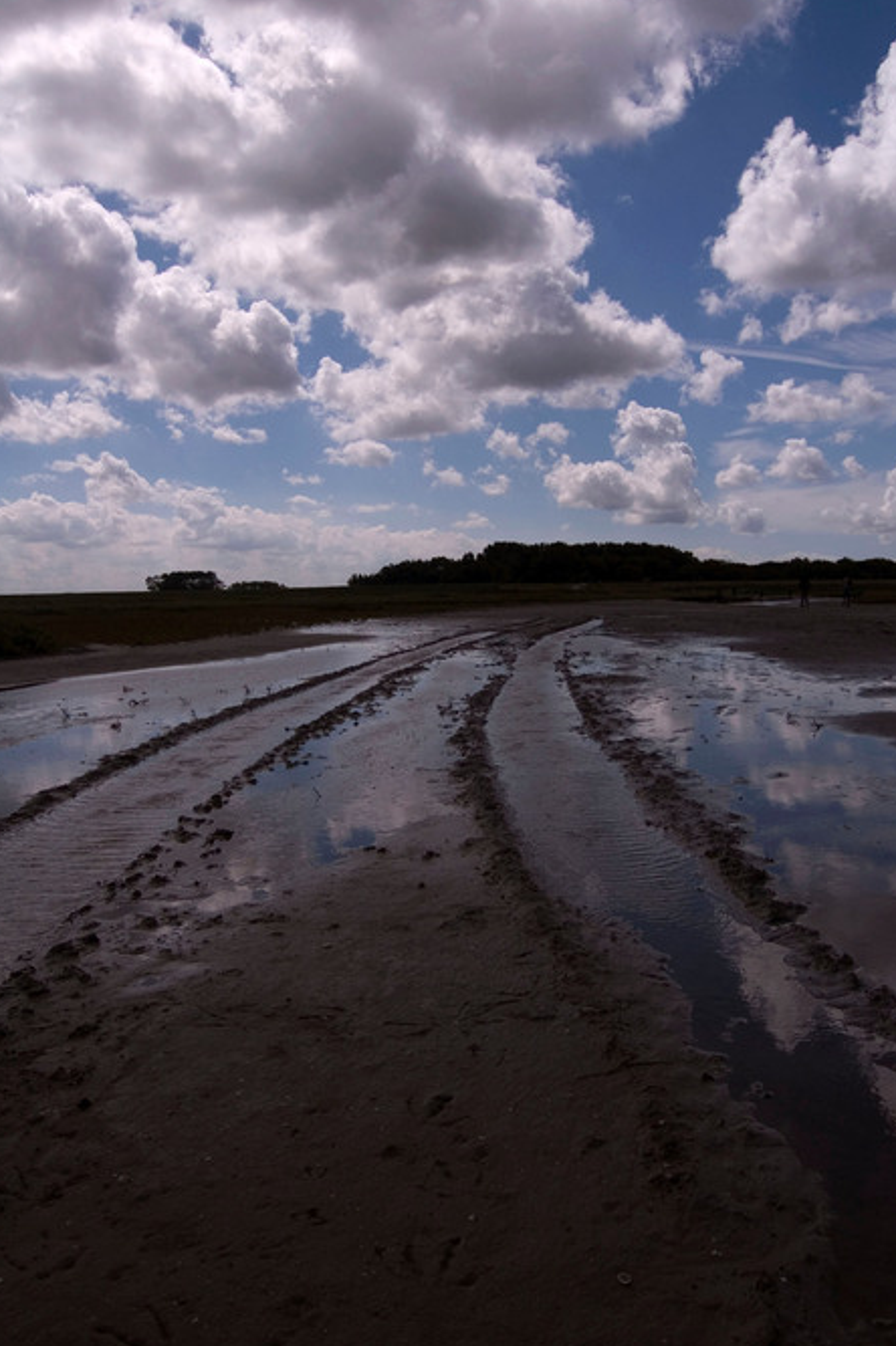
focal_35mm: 28
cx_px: 452
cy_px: 668
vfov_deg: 65.5
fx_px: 1046
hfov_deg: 46.4
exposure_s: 1/1250
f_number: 7.1
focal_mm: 18
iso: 200
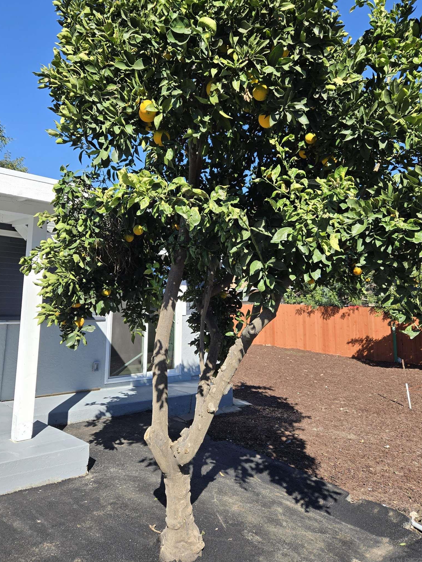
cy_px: 250
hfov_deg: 53.1
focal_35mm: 26
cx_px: 213
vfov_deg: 67.1
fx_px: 423
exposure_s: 1/2921
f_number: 1.8
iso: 50
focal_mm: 5.4
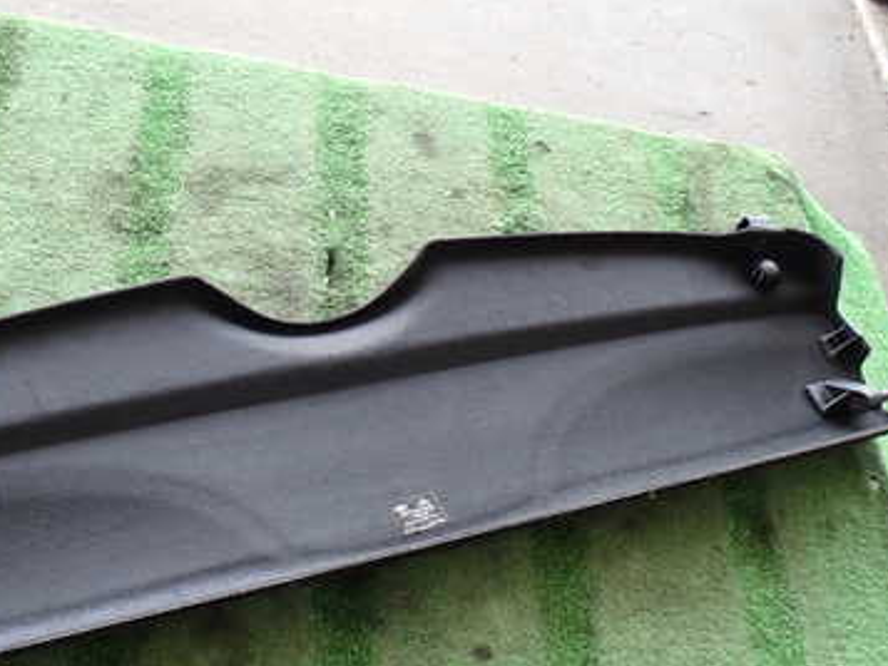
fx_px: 1078
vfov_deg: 34.0
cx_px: 239
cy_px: 452
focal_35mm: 42
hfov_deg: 43.6
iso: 125
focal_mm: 4.5
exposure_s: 1/60
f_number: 2
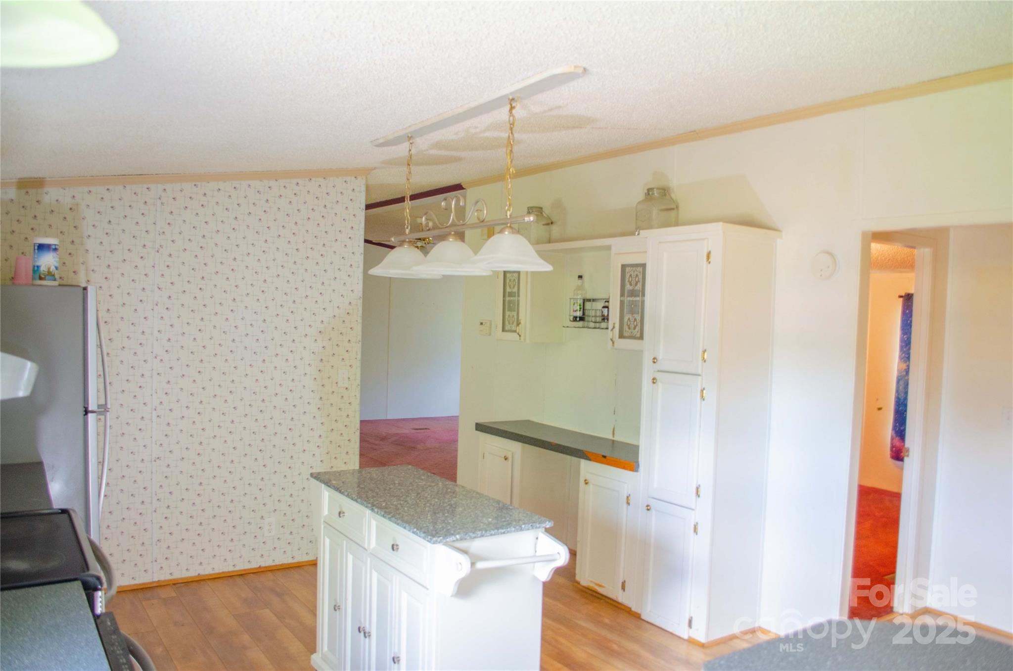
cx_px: 506
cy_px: 336
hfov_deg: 67.5
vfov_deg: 47.7
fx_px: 758
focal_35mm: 27
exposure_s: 1/10
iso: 400
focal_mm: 18
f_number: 3.5
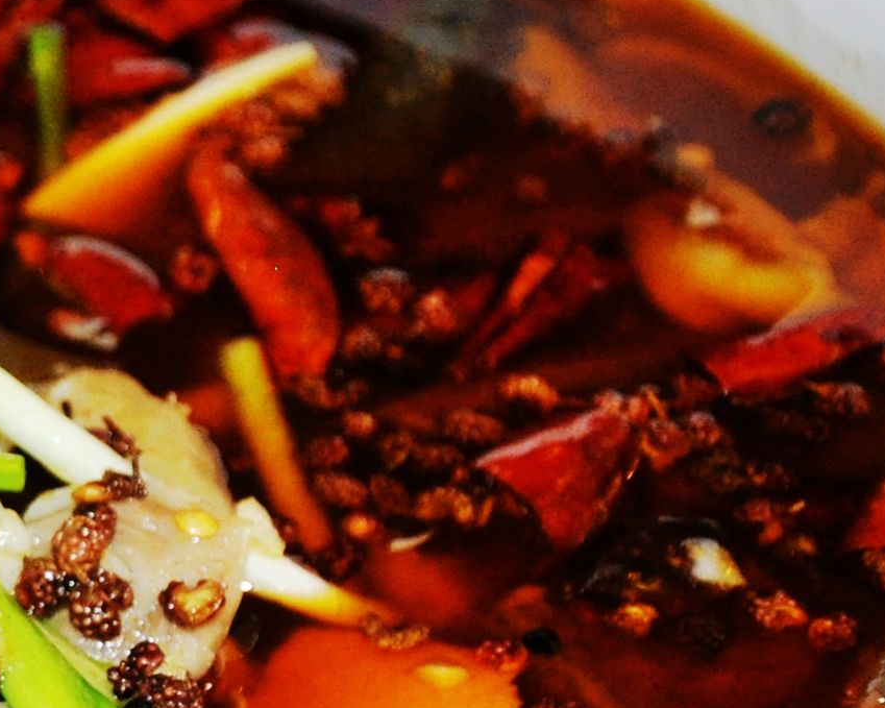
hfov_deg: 7.8
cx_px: -734
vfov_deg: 6.4
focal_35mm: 240
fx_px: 6280
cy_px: 556
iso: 800
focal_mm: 45
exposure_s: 1/60
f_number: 4.8
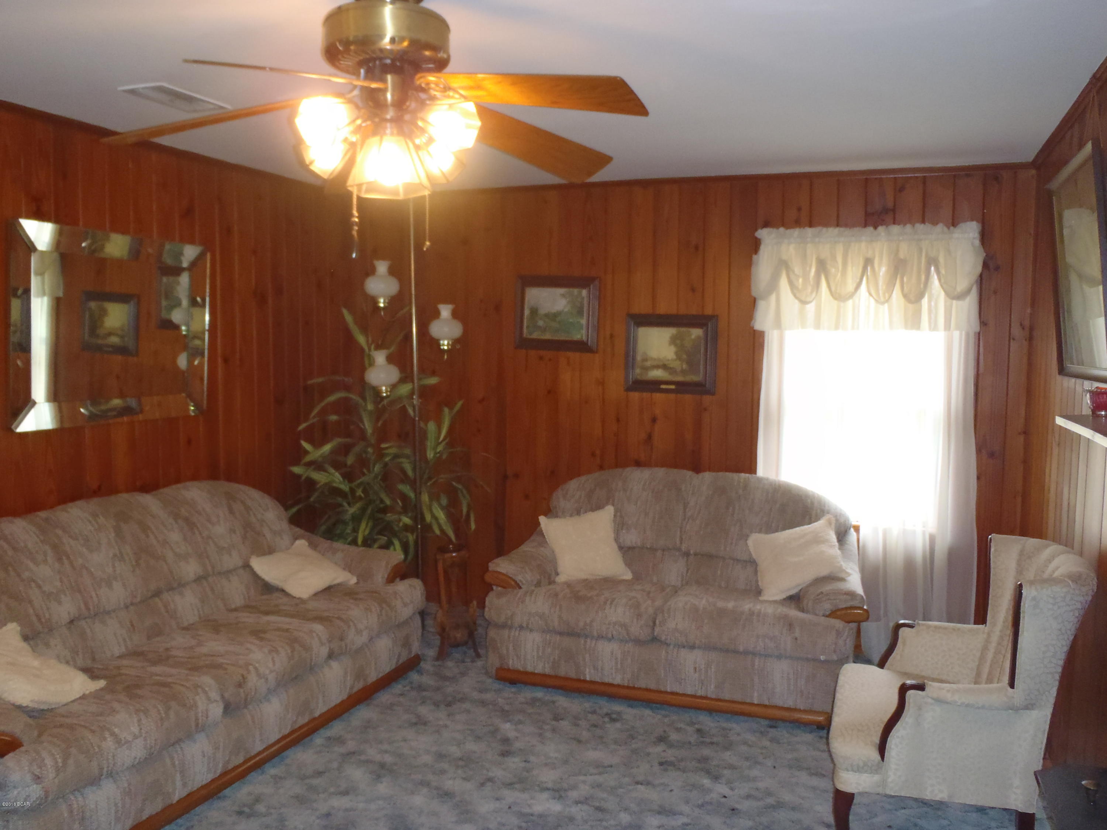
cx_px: 554
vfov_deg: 49.7
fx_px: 895
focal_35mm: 28
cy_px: 415
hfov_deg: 63.4
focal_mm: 5
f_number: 3.9
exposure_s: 1/30
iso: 250
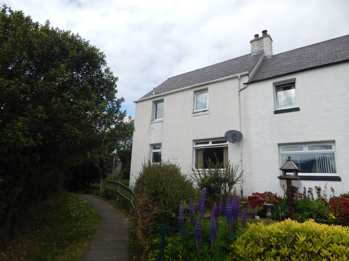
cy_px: 130
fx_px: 222
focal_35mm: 22
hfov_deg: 76.4
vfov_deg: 61.1
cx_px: 174
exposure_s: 1/500
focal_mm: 4
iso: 125
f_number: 6
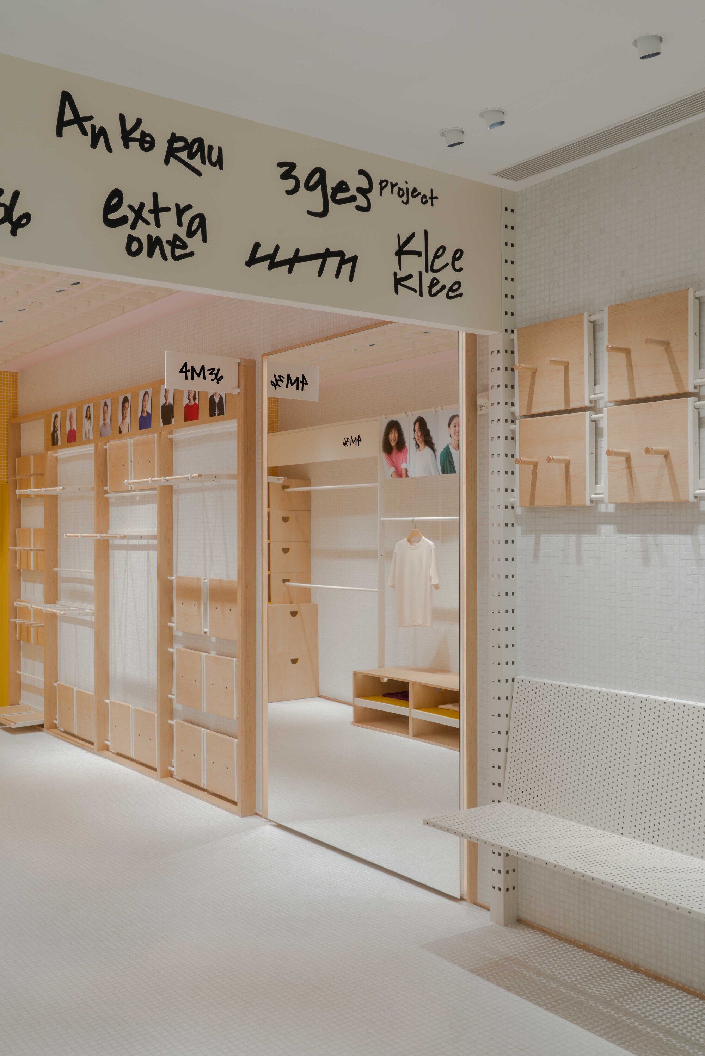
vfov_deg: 54.4
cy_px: 528
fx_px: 1028
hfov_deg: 37.9
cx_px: 352
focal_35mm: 35
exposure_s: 1/15
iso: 100
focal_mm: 35
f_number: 11
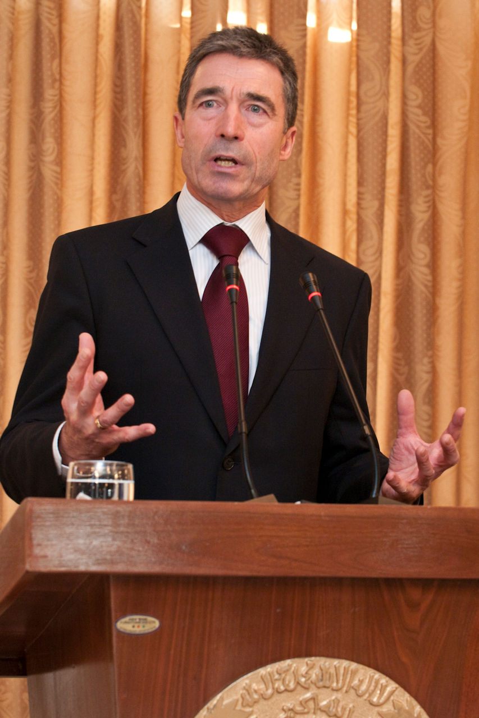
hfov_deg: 11.1
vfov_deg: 16.7
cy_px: 359
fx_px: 2455
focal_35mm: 123
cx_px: 240
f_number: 5
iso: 1100
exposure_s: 1/60
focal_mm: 82
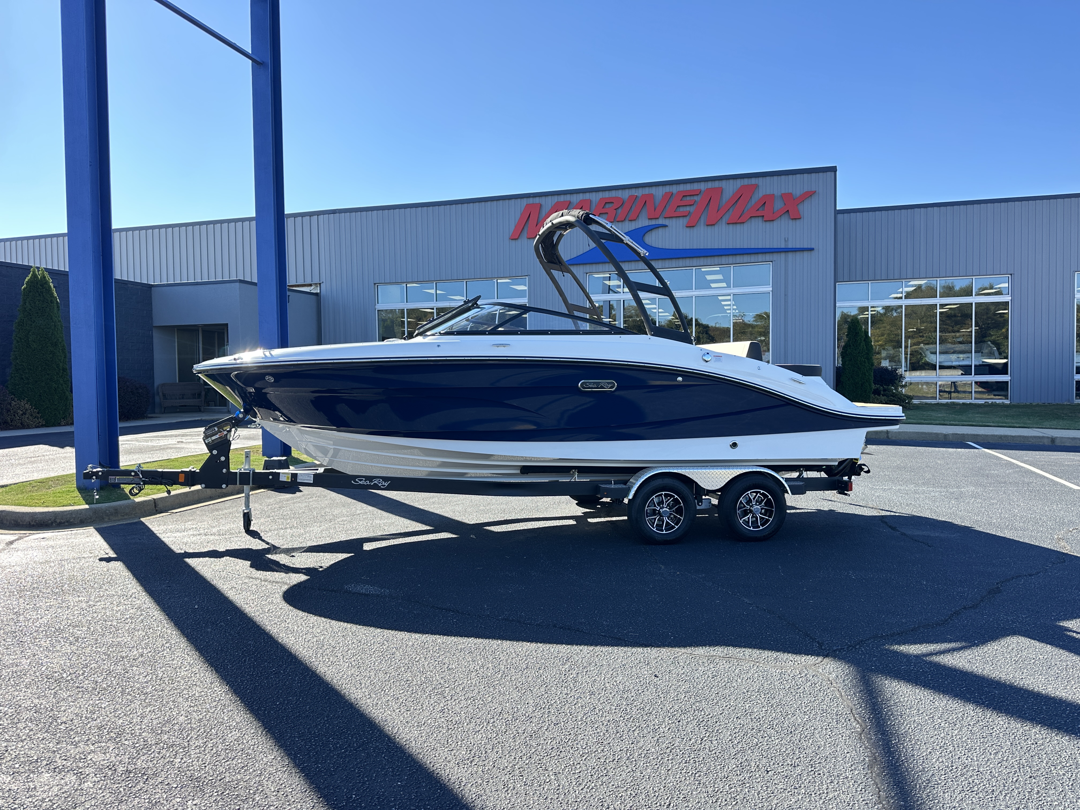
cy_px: 405
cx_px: 540
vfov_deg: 56.8
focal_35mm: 24
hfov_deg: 71.6
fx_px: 749
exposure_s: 1/943
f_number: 1.78
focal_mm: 6.86
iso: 80
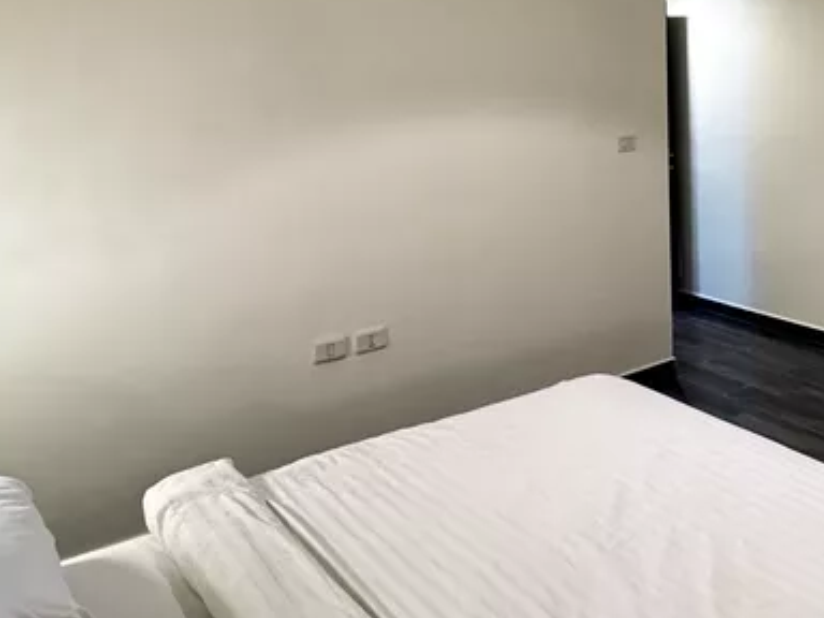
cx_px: 606
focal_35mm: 34
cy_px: 101
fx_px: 809
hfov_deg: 51.9
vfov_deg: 39.7
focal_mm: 2.22
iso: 320
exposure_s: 1/50
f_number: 2.2
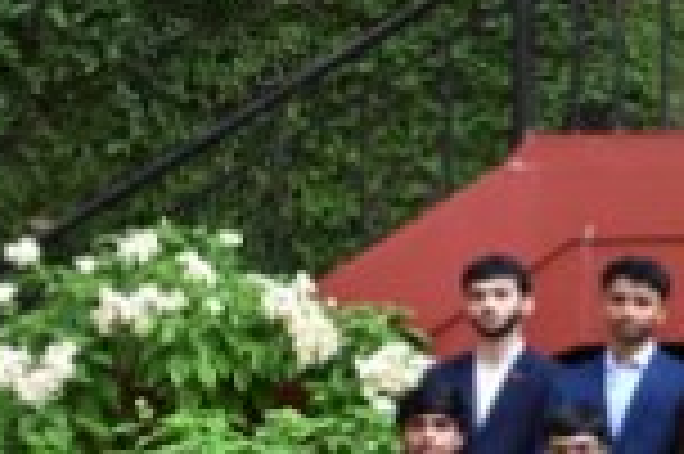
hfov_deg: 9.6
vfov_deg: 7.8
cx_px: 1948
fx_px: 3321
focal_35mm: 175
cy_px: 227
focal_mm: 26
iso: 1000
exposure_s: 1/250
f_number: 9
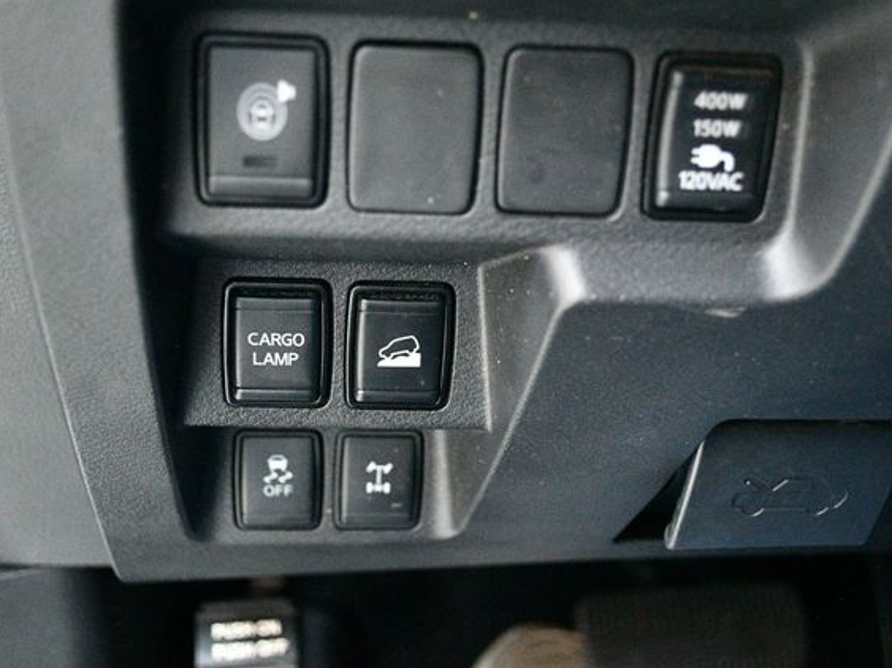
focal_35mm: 47
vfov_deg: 30.9
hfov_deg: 40.4
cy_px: 332
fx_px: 1211
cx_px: 425
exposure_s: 1/50
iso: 12800
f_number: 4.5
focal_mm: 29
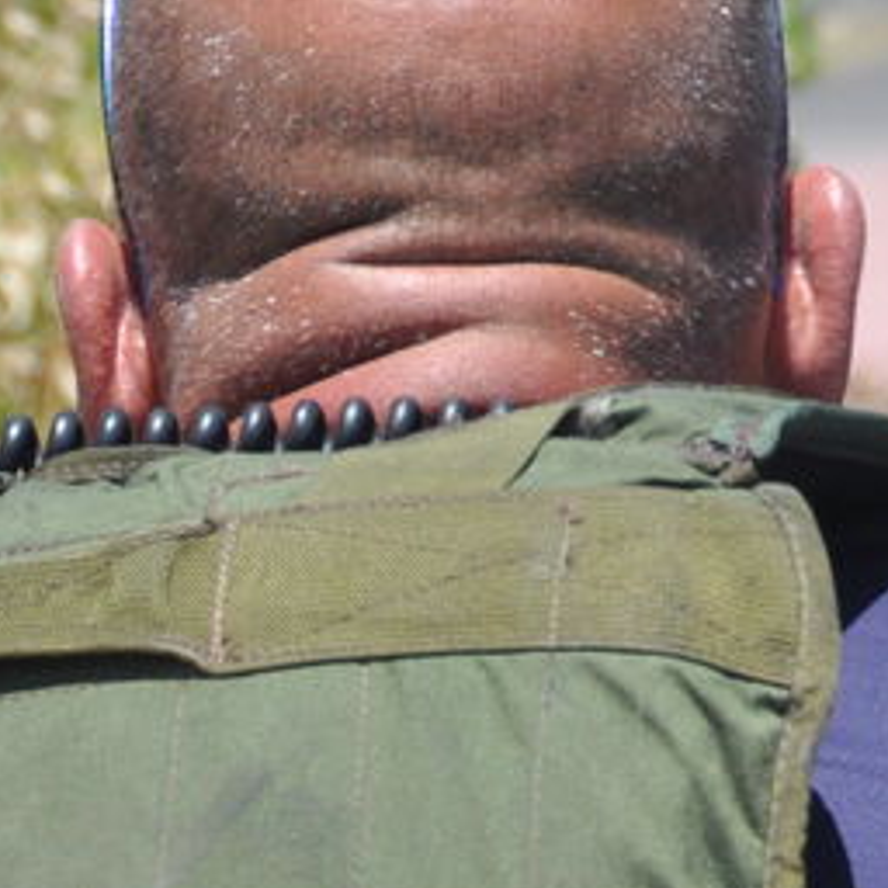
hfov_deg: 1.3
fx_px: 40371
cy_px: -307
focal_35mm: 1391
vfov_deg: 1.3
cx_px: 1582
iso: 640
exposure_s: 1/1000
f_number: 10
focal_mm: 200
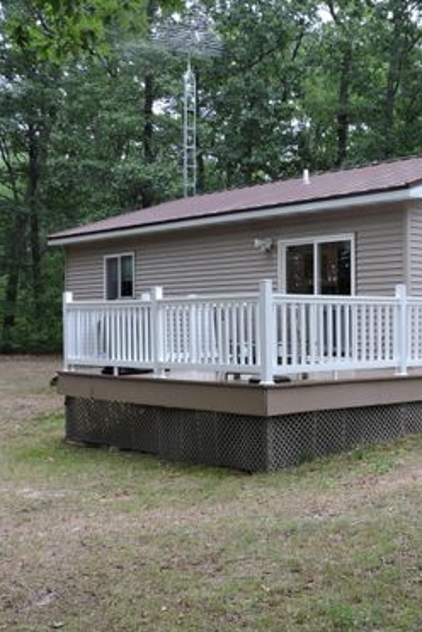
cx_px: 369
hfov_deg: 26.7
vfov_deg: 40.3
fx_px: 860
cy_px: 318
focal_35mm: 49
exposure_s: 1/60
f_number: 3.3
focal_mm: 6.2
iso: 100
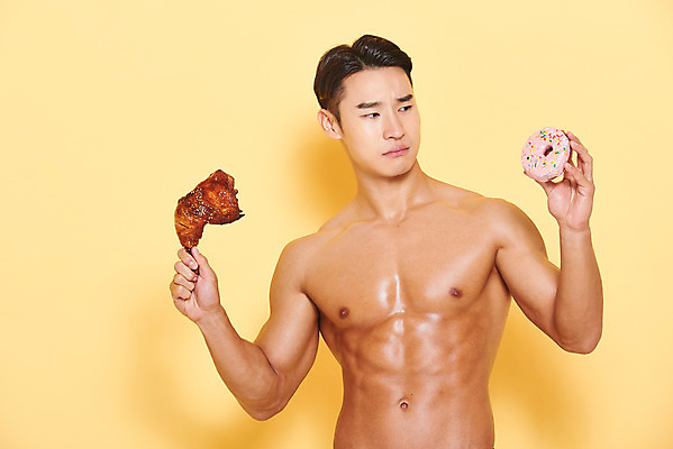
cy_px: 224
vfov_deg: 6.9
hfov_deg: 10.3
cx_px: 336
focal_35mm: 200
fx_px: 3741
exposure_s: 1/125
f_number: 11
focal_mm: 200
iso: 100
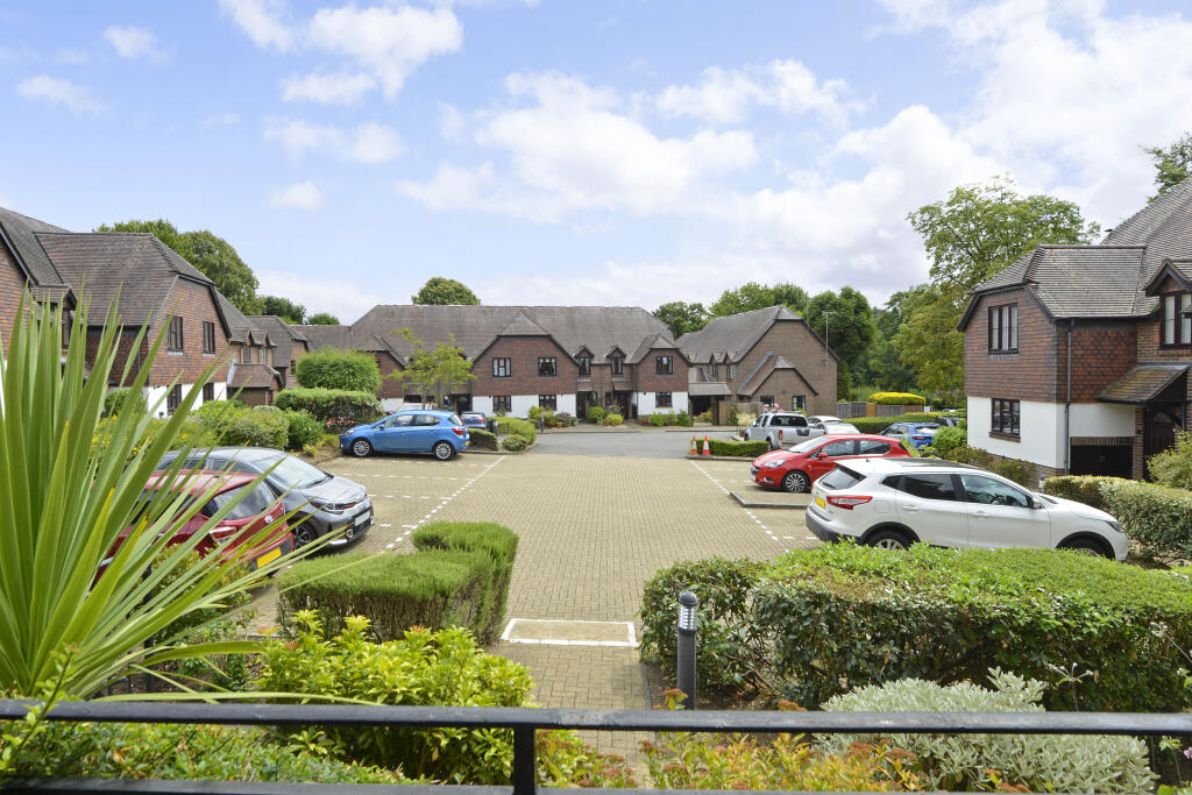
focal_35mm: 16
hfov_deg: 96.7
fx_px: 530
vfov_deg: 73.8
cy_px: 398
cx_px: 596
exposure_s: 1/125
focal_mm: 16
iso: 400
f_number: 14
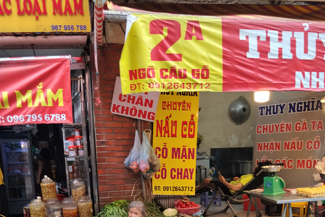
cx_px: 161
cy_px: 214
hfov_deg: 47.4
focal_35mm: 41
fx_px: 370
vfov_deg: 30.4
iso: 50
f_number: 1.8
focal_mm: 4.22
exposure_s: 1/105
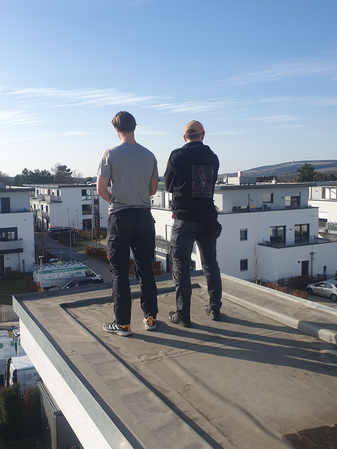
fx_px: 337
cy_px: 224
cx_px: 168
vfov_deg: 67.3
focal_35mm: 26
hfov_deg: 53.1
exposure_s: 1/1429
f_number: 2.4
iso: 50
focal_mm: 4.32
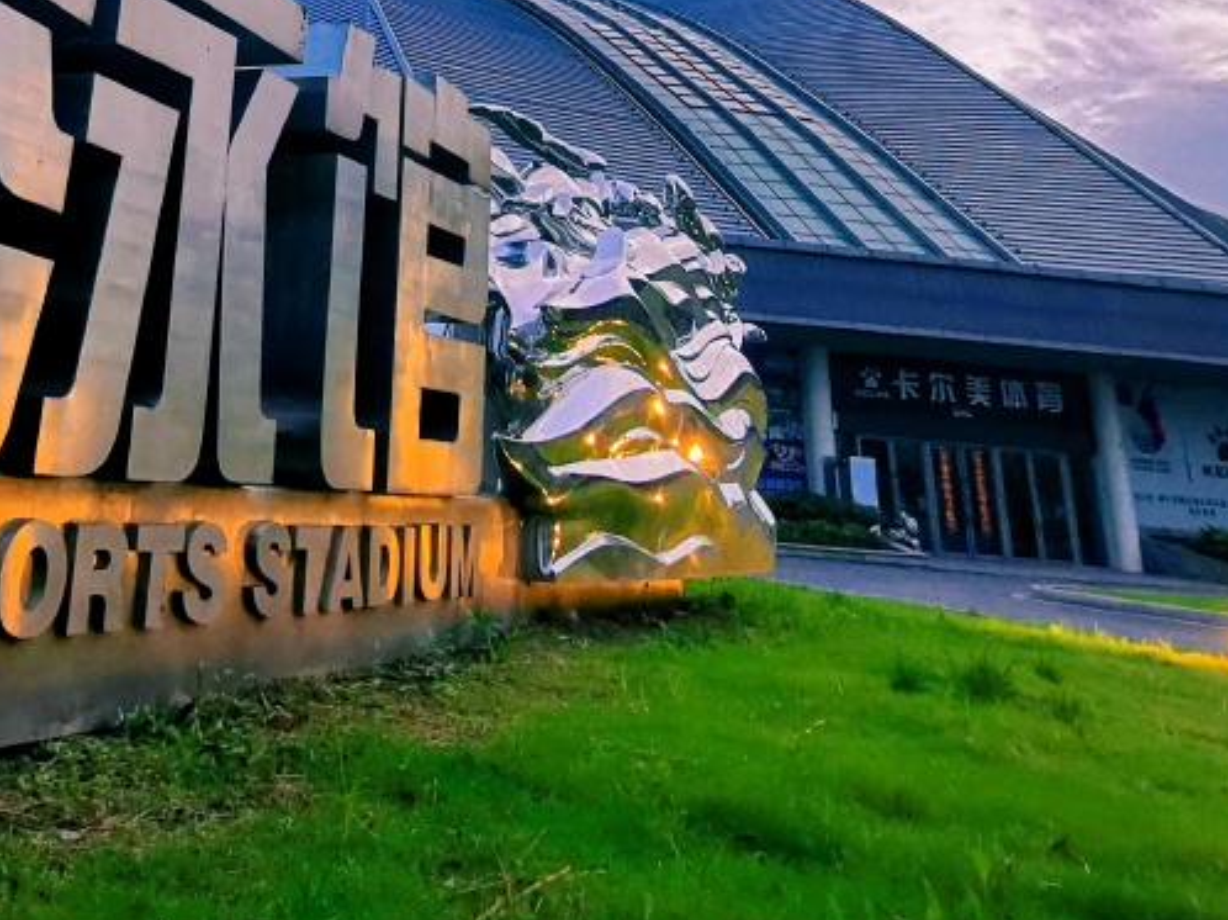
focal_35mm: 41
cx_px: 215
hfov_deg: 43.3
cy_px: -109
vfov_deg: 31.0
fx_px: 1454
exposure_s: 1/100
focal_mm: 2.26
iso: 160
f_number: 2.2
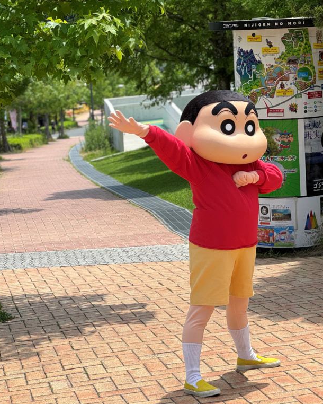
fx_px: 1206
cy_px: 203
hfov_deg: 15.2
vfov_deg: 19.0
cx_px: 214
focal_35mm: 101
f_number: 2.8
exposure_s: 1/485
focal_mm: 9
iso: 25
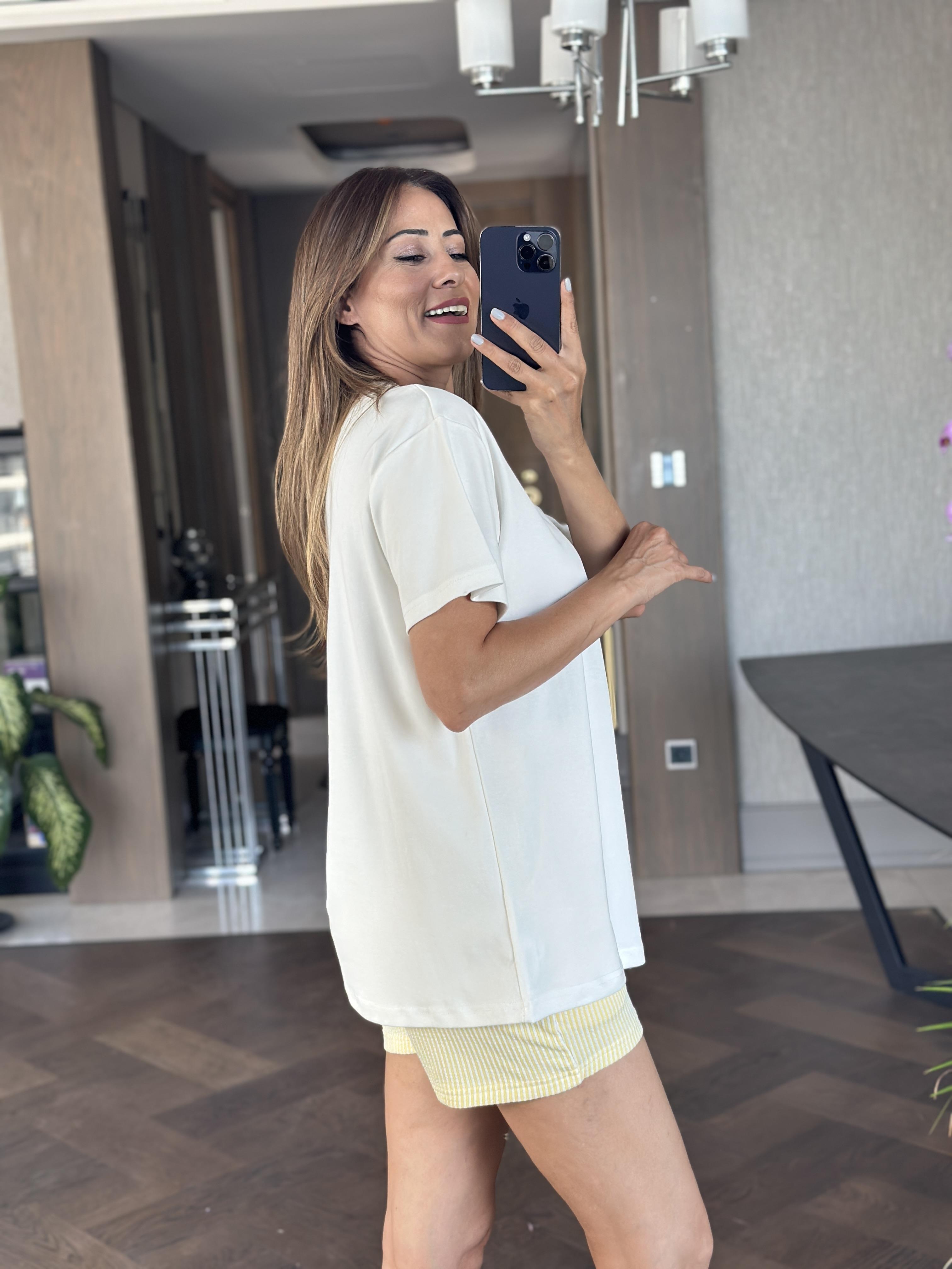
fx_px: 1760
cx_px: 476
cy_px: 634
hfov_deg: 30.3
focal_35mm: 48
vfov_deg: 39.7
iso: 125
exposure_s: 1/119
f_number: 1.78
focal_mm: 6.86
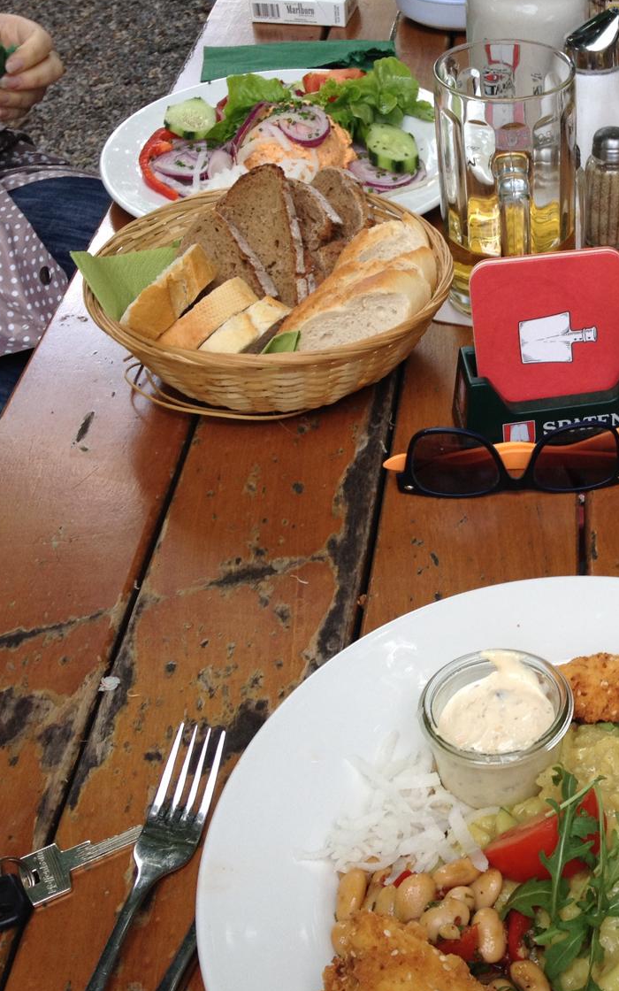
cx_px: 637
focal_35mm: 53
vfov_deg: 38.2
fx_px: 1431
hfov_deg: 23.3
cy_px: 498
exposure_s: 1/226
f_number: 2.4
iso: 50
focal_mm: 4.28
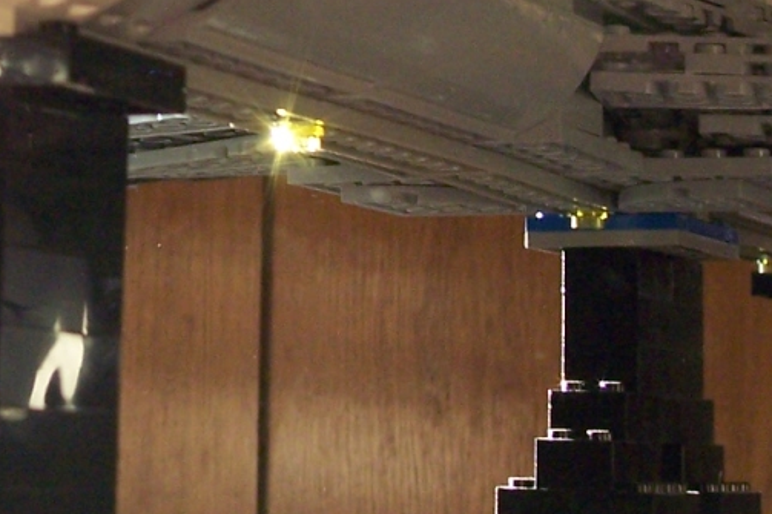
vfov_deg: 10.3
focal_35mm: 129
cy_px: -264
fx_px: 2765
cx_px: 38
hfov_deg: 15.7
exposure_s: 1/60
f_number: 3.4
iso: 200
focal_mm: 8
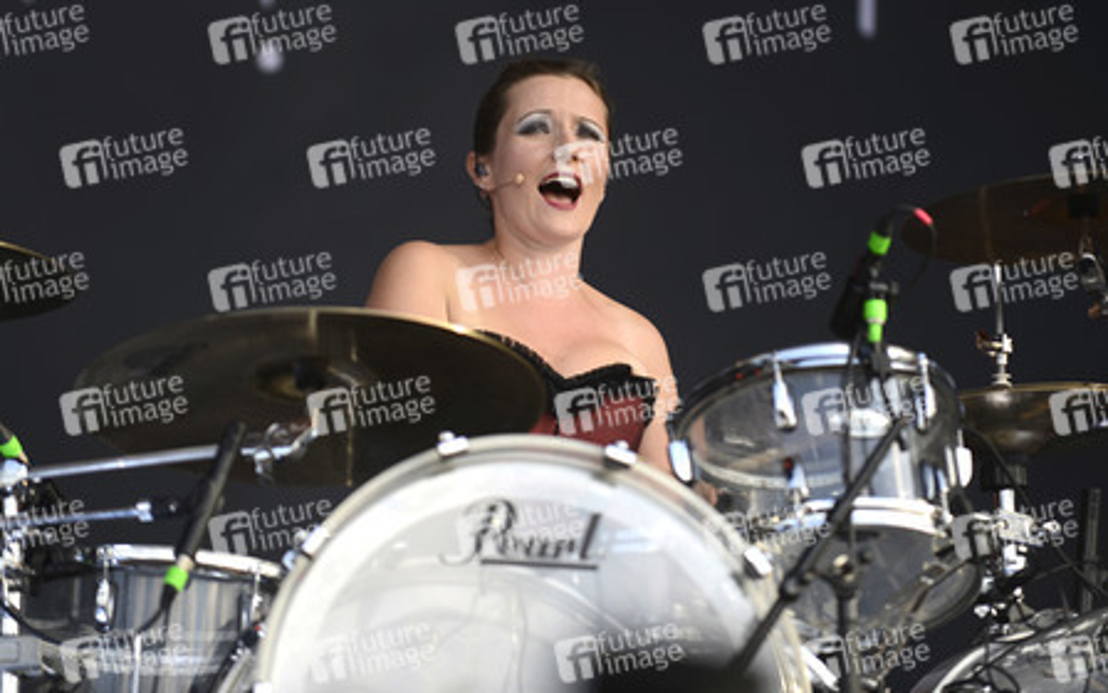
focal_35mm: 205
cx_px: 553
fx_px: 6190
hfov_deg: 10.2
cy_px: 344
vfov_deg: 6.4
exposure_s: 1/400
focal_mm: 200
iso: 100
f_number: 2.8
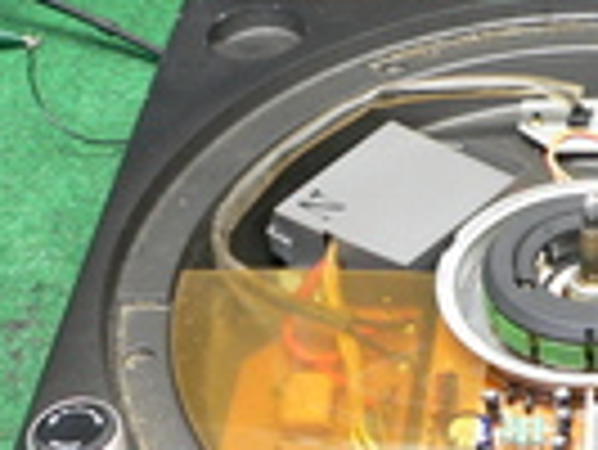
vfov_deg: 14.4
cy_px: 295
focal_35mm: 103
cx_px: 733
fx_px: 1781
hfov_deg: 18.0
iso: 200
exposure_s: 1/8
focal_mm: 6
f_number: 2.8
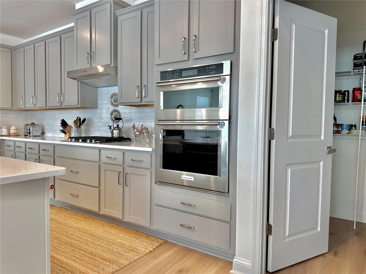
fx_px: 254
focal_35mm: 24
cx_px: 183
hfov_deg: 71.6
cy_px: 137
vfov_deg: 56.8
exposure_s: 1/120
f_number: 1.78
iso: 80
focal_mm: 6.76
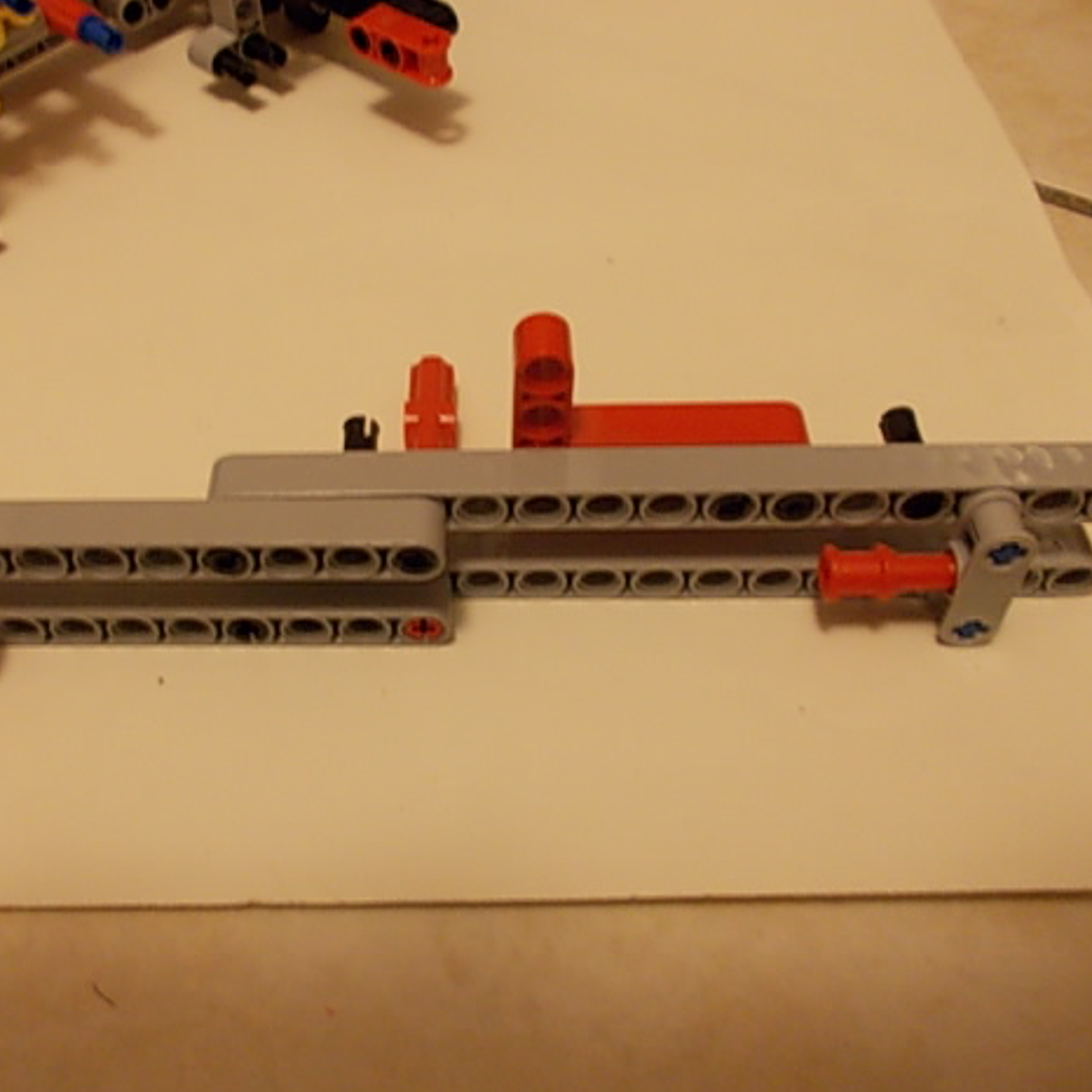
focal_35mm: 34
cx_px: 401
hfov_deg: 47.9
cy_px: 541
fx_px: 1213
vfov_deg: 48.5
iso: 200
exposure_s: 1/5
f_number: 2.7
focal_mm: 4
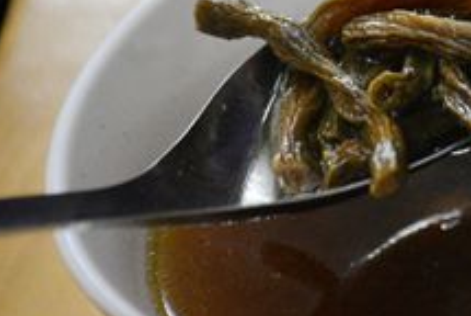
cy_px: 24
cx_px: 478
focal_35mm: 349
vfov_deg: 3.9
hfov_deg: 5.9
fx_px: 4572
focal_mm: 100
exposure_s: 1/160
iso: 5000
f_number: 5.6
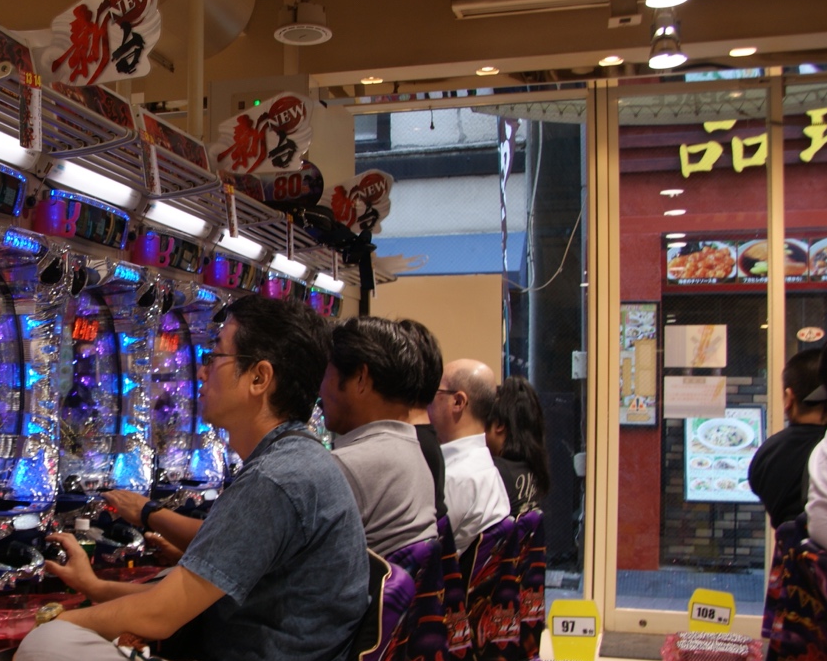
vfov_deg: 30.7
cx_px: 82
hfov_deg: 35.8
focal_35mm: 49
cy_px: 395
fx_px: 1199
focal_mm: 18
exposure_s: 1/40
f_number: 4
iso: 100
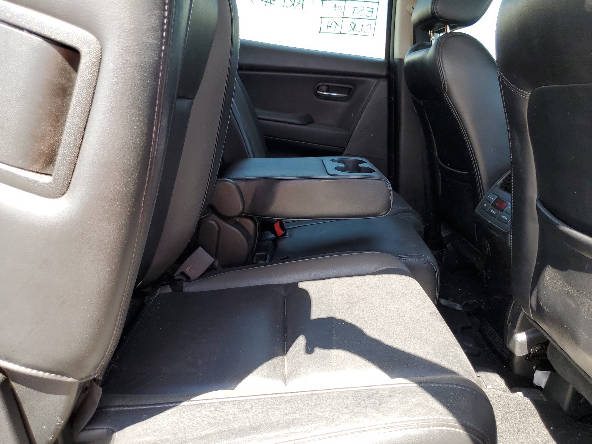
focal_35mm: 26
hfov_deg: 67.3
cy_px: 222
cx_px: 296
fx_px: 445
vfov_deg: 53.1
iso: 50
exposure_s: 1/222
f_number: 1.5
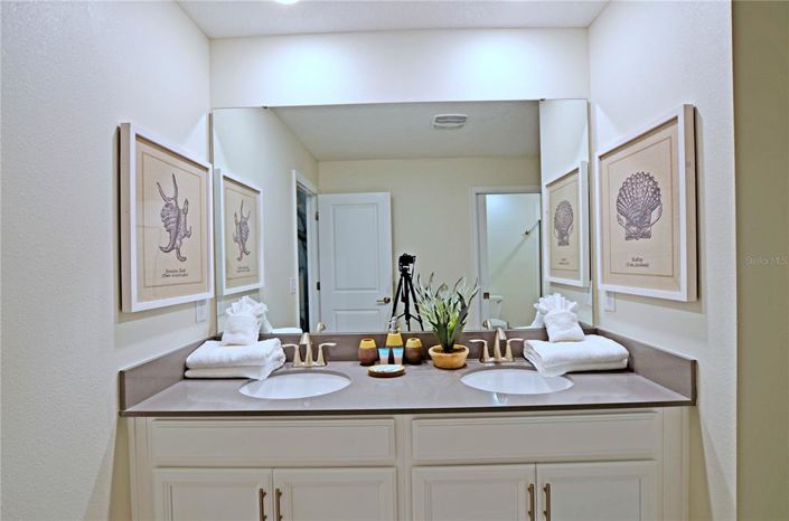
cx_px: 394
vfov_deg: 77.0
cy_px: 260
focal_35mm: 15
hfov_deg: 100.5
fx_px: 328
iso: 100
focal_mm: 10
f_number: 4.5
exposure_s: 1/15
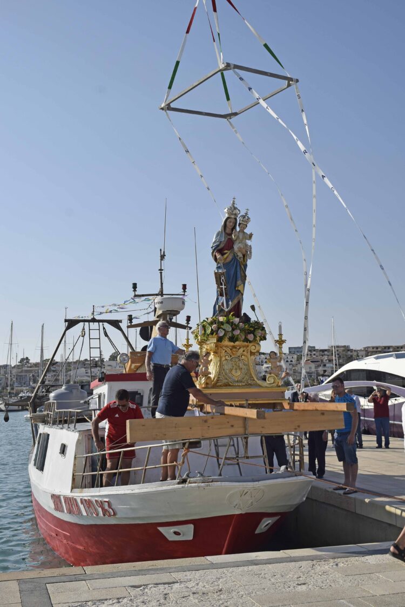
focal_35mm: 40
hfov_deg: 33.0
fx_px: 683
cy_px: 304
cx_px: 202
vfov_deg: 47.9
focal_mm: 27
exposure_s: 1/320
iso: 100
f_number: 11
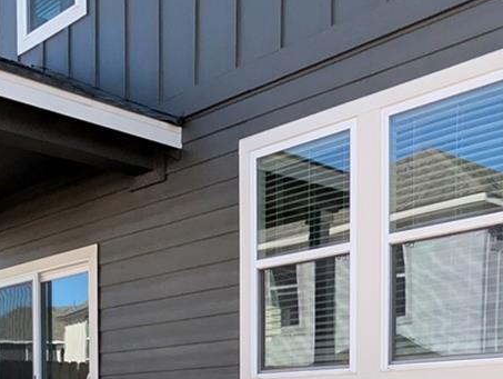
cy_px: 460
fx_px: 786
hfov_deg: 35.5
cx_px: 223
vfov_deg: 24.4
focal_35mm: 54
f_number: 1.7
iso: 52
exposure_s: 1/3497
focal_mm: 2.02
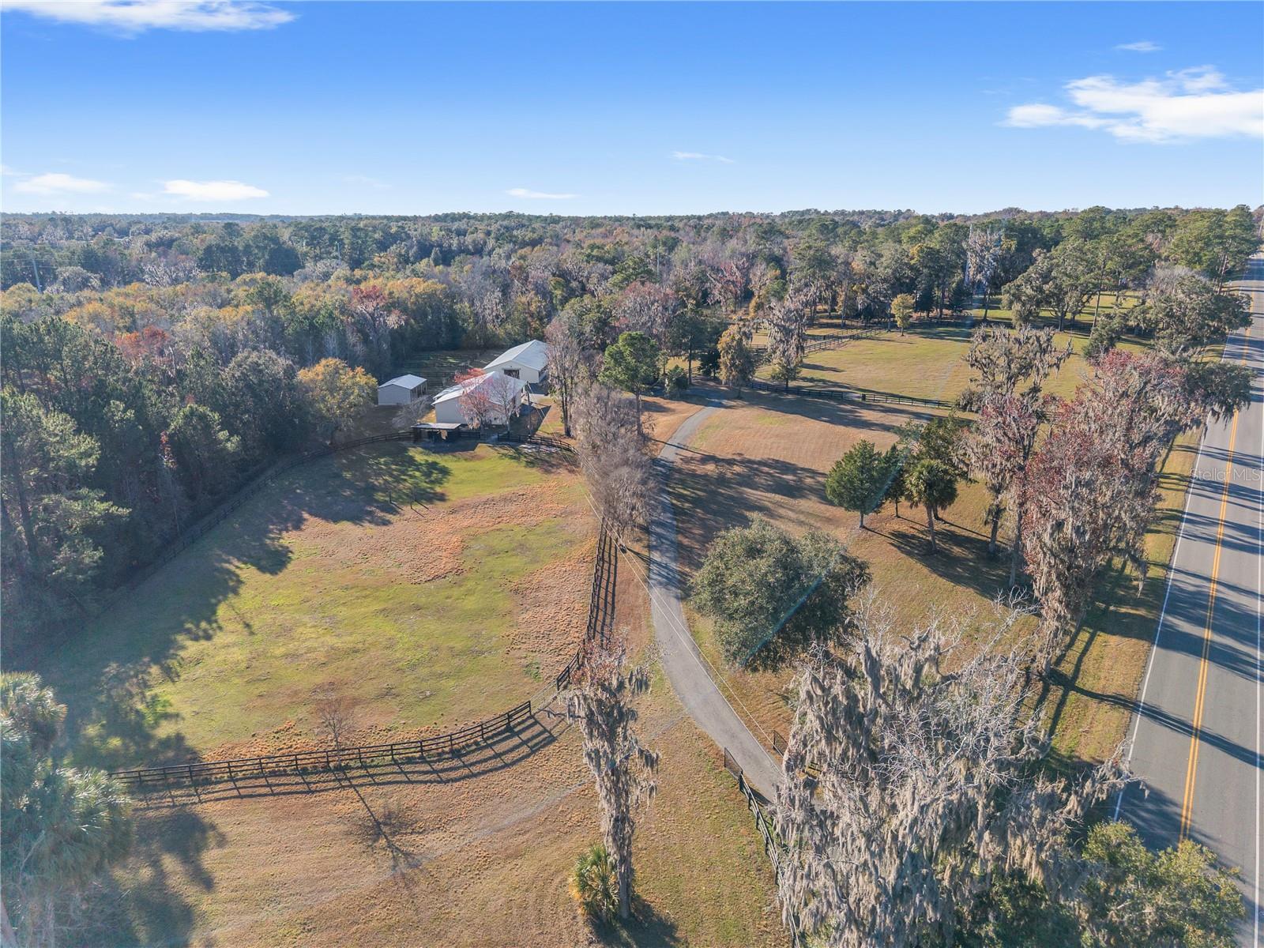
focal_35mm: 24
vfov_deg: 56.8
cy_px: 474
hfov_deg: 71.6
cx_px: 632
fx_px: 876
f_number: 1.8
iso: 350
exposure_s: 1/4000
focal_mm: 8.67
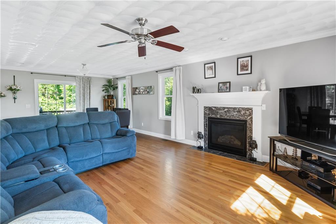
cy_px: 112
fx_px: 168
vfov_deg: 67.3
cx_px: 168
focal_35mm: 18
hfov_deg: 90.0
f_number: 8
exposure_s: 1/6
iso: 400
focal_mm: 18
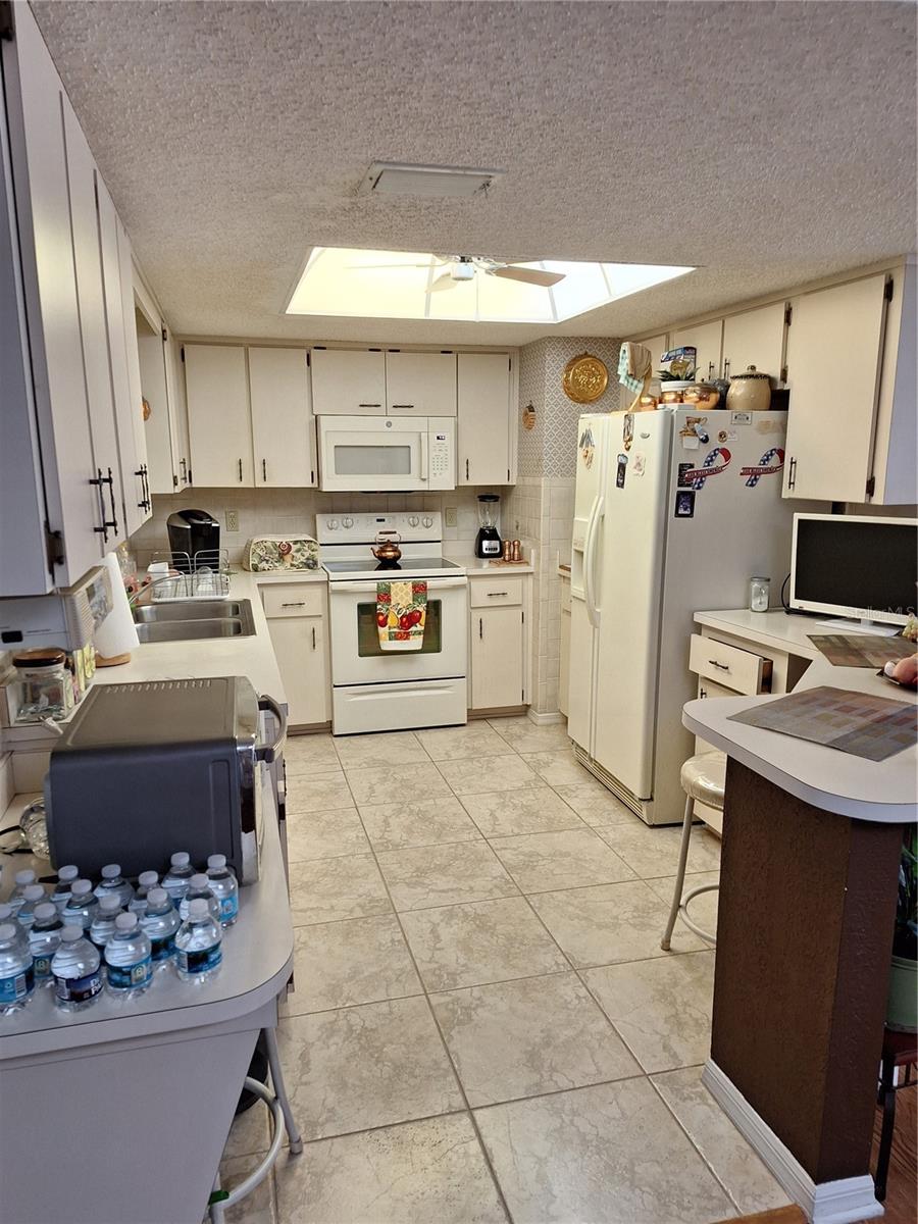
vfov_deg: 73.9
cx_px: 459
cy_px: 612
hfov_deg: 58.9
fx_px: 813
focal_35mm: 23
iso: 125
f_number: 1.8
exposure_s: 1/40
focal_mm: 5.54
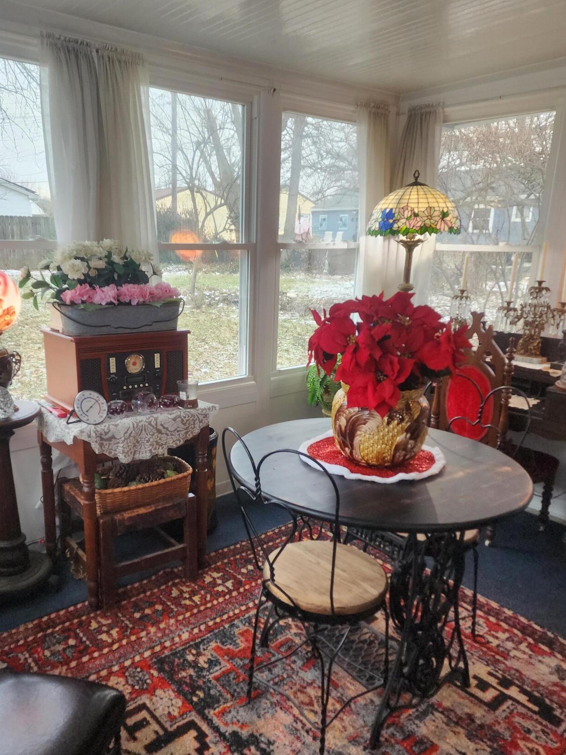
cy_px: 409
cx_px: 236
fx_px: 611
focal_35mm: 28
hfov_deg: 49.5
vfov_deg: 63.3
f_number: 1.8
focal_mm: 6.4
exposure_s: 1/120
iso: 250
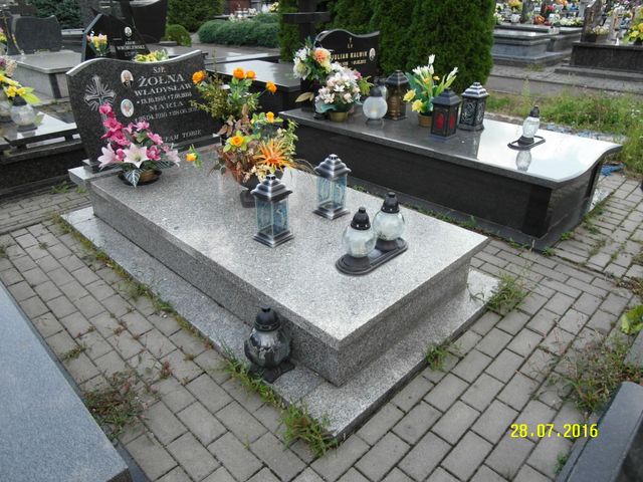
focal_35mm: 24
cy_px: 241
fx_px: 446
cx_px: 322
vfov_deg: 56.8
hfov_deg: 71.6
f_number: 1.8
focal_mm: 5.2
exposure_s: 1/1000
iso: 80
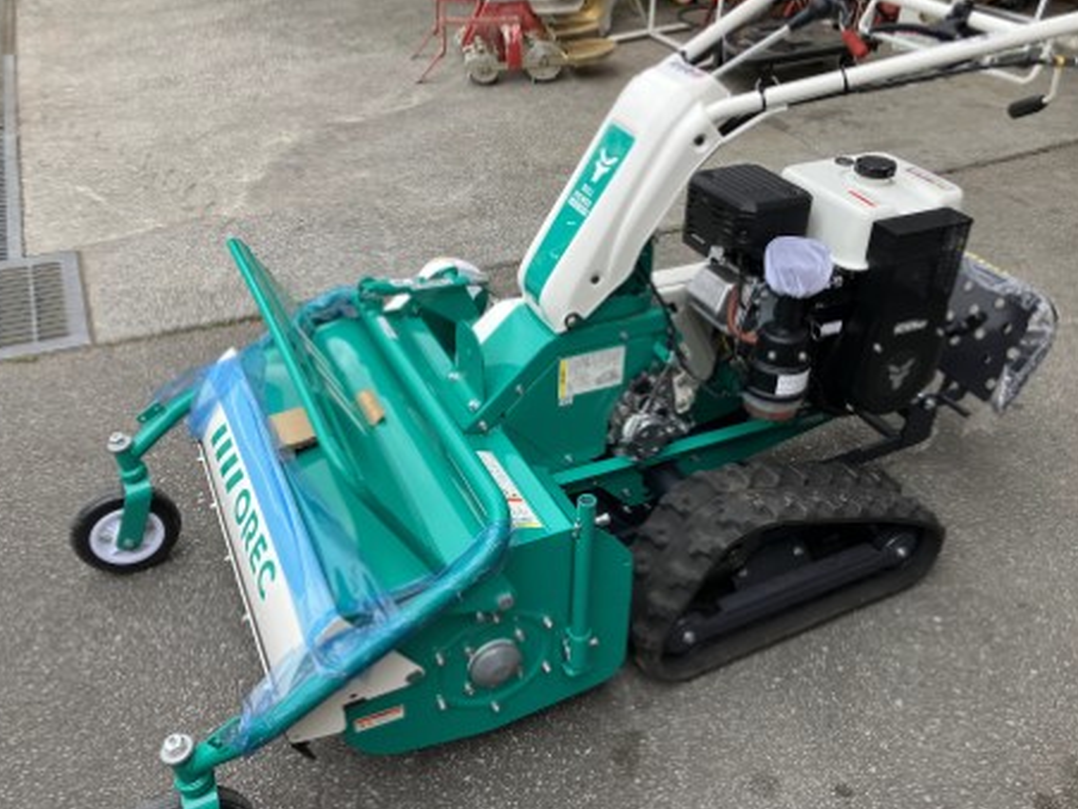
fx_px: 965
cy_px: 388
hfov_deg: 58.3
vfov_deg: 45.4
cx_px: 560
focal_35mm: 31
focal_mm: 3.99
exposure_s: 1/261
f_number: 1.8
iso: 25
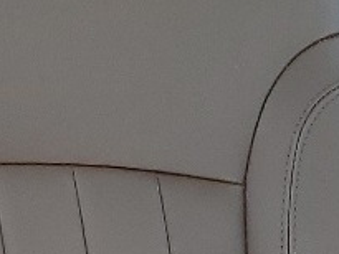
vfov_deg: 7.2
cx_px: 465
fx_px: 1989
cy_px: 422
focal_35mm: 203
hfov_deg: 9.5
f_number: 1.5
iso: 50
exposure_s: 1/133
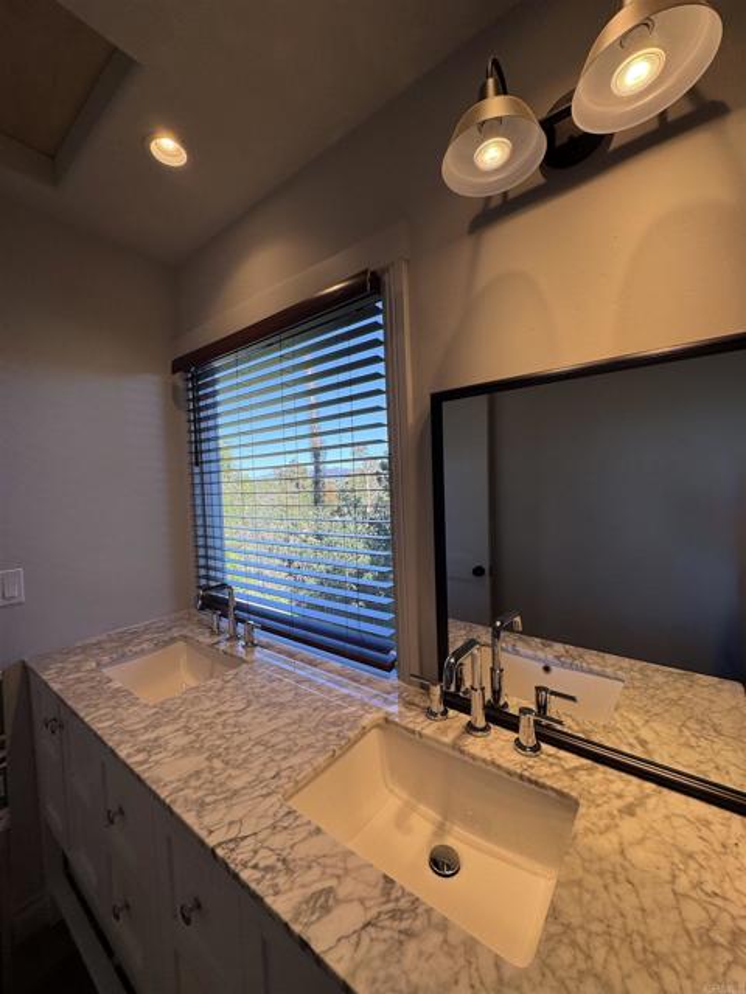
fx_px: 402
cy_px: 497
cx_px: 373
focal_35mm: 14
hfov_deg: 85.7
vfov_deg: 102.1
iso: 40
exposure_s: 1/289
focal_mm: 2.22
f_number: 2.2
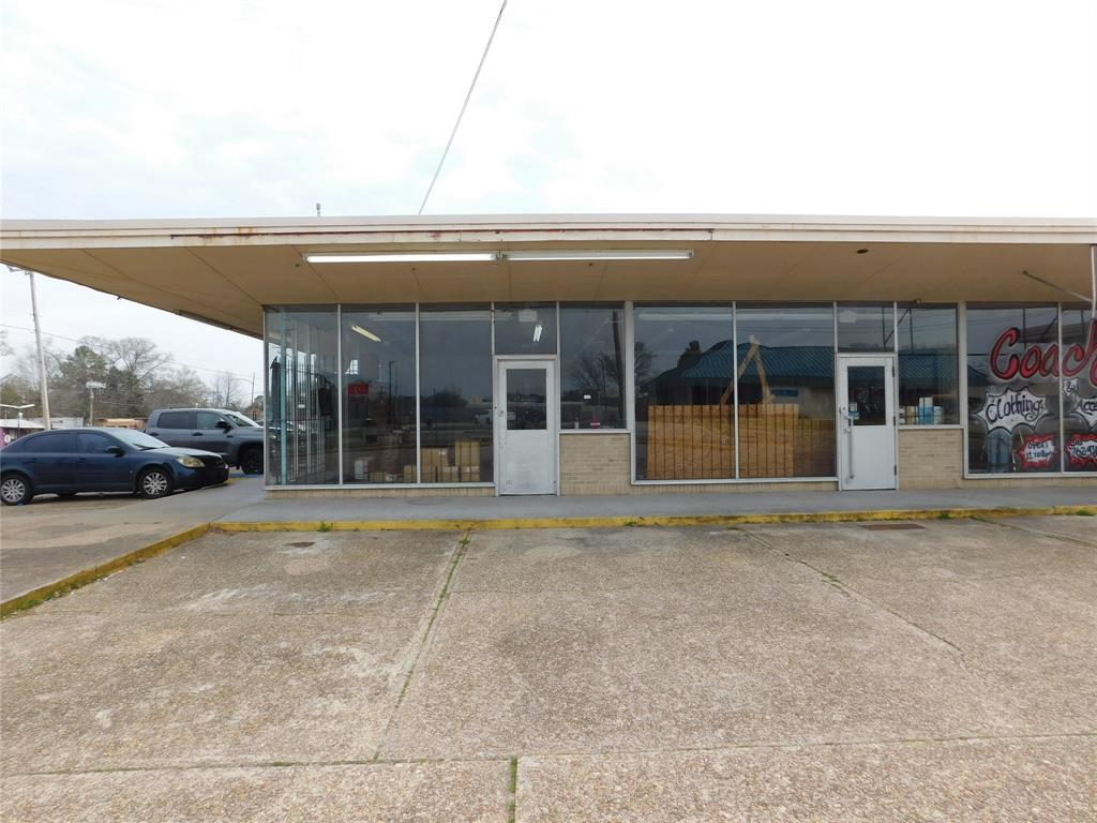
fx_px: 729
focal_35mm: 23
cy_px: 412
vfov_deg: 58.9
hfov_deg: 73.9
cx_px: 548
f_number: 3
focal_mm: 4
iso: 125
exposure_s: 1/800
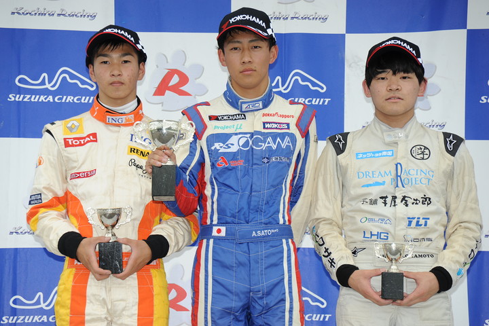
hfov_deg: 10.3
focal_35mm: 200
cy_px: 163
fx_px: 2716
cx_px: 244
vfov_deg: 6.9
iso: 200
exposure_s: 1/250
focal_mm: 200
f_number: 9.5
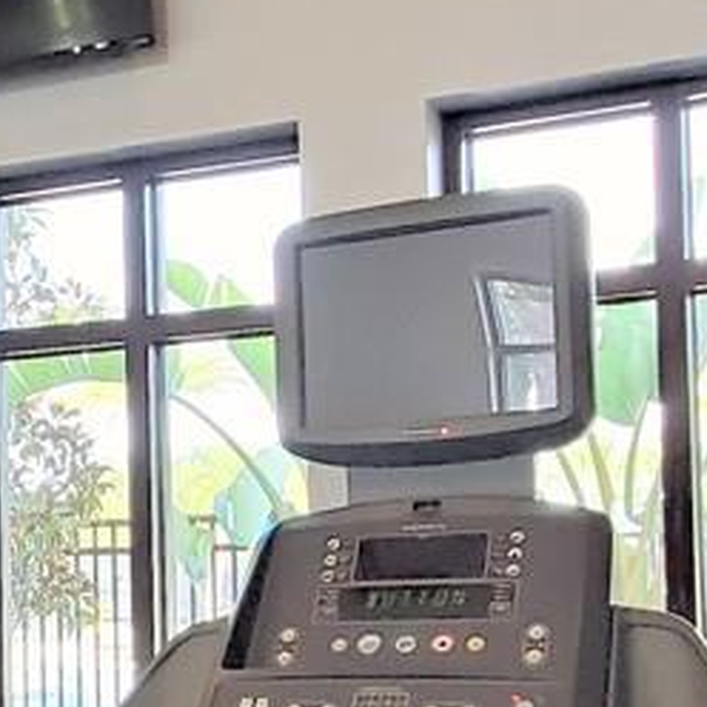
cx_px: -128
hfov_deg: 21.7
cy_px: 533
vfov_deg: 23.1
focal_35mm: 74
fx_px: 1710
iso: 160
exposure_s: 1/51
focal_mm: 1.8
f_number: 2.2
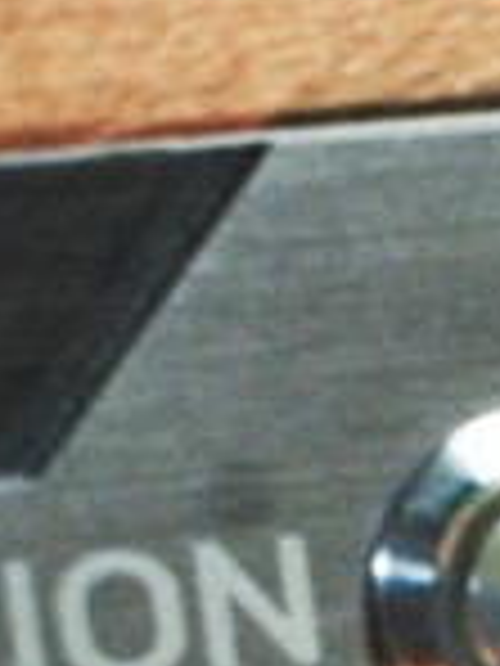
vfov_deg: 2.5
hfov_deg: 1.8
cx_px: 3023
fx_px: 15157
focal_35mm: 787
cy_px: 2178
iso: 160
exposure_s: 1/50
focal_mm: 75
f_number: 2.8
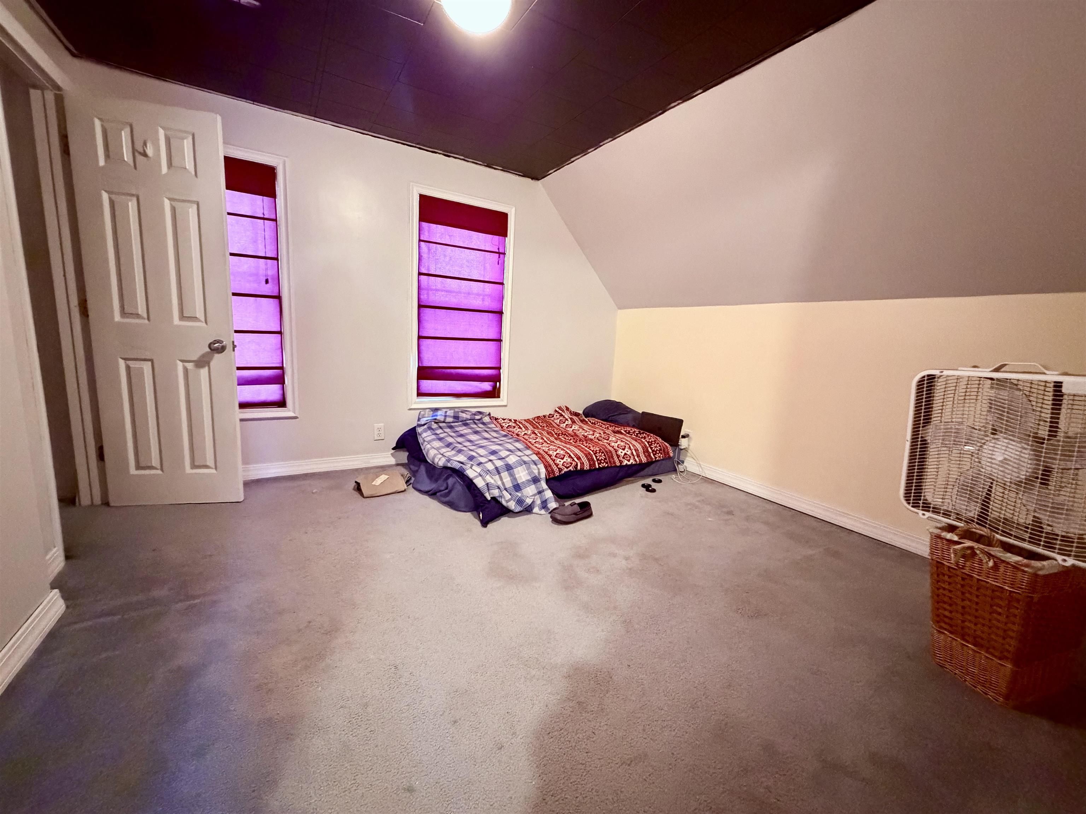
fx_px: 439
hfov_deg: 102.1
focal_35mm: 14
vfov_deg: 85.7
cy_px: 407
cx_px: 543
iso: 1250
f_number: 2.2
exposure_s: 1/60
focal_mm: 2.22
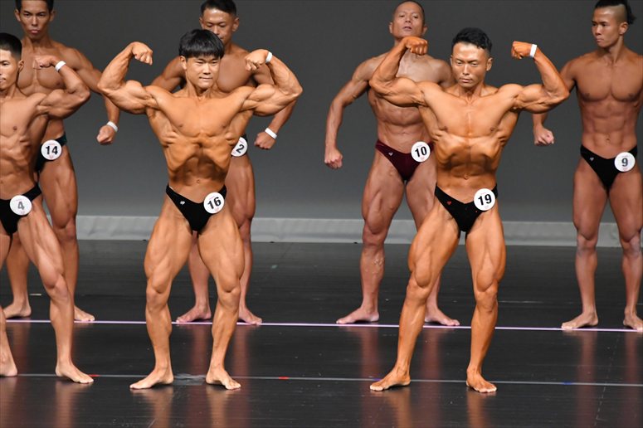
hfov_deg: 6.0
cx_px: 322
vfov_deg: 4.0
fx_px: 6159
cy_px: 214
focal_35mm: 345
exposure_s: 1/400
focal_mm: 230
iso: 4000
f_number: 5.6
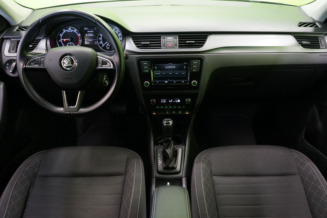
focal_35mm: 30
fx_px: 272
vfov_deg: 43.6
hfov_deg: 61.9
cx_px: 164
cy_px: 109
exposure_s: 1/20
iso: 2500
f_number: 5.6
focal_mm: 30
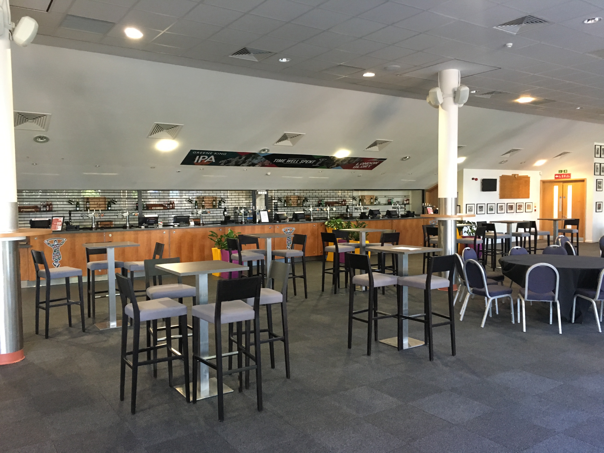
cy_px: 226
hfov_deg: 61.7
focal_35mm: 29
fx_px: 506
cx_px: 302
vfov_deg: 48.2
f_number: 2.2
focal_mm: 4.15
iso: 200
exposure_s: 1/17
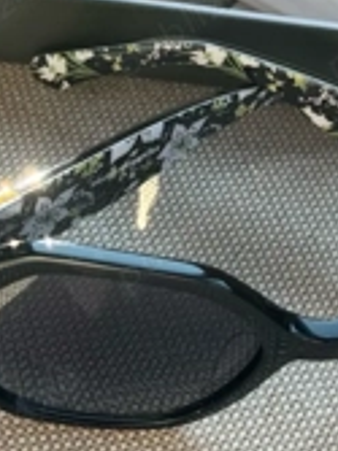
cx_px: 257
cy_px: 46
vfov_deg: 16.9
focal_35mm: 115
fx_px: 1499
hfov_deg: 12.8
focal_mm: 6.76
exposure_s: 1/531
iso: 64
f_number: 1.78
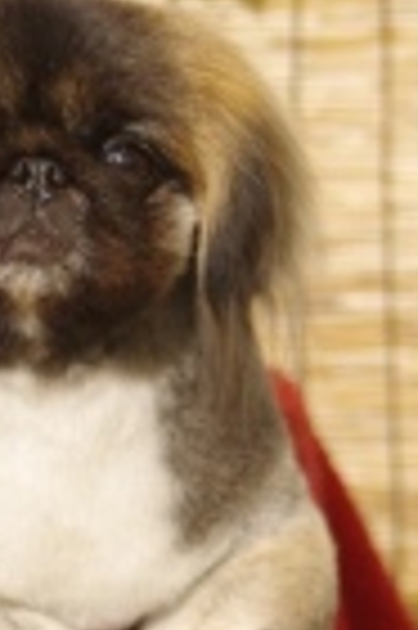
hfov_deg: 6.4
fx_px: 3754
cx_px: 117
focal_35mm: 215
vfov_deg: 9.6
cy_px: 310
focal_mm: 50
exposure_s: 1/60
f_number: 2.8
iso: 320
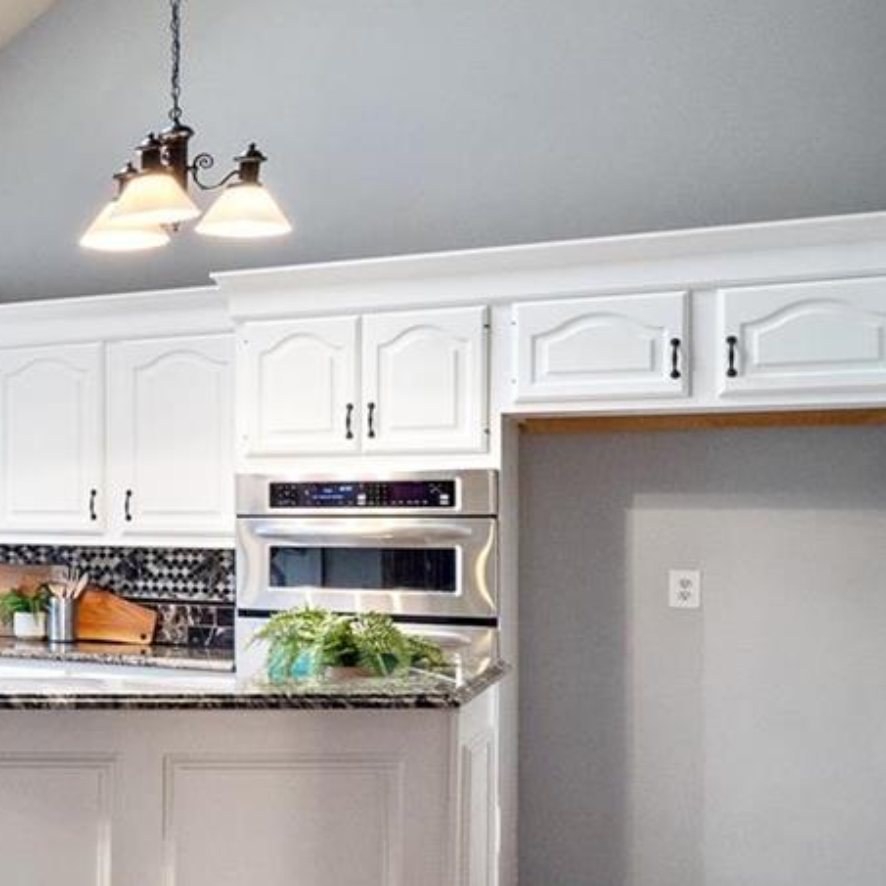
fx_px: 1390
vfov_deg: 35.2
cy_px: 538
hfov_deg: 23.9
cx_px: -577
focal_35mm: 48
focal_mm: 8
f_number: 8
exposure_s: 1/40
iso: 400
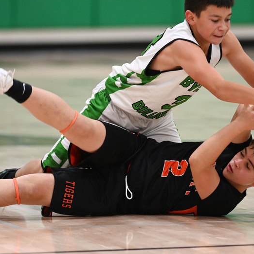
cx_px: 155
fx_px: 4151
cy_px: 113
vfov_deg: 3.5
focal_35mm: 500
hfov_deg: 3.5
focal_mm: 300
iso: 2200
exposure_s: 1/500
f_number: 2.8
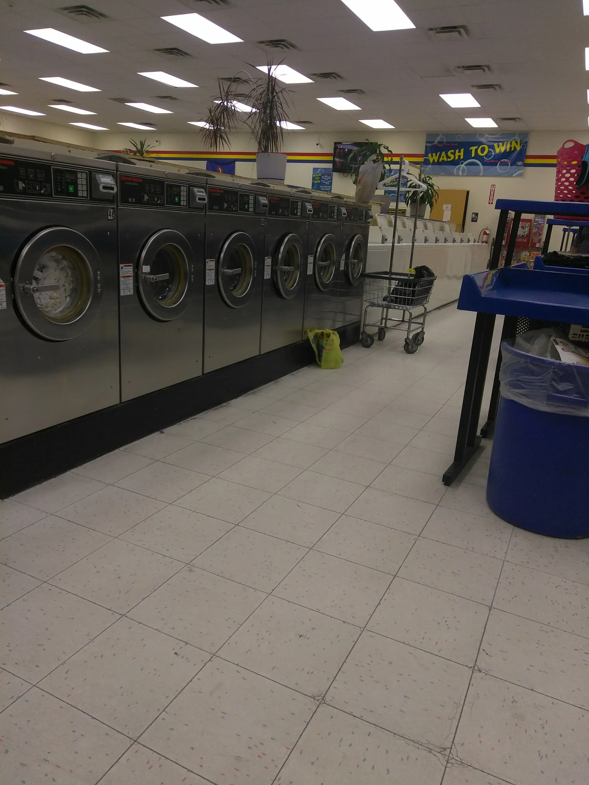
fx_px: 454
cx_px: 294
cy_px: 392
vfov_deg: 81.7
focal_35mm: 20
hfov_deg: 66.0
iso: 136
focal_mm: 3.46
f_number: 2.2
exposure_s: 1/60
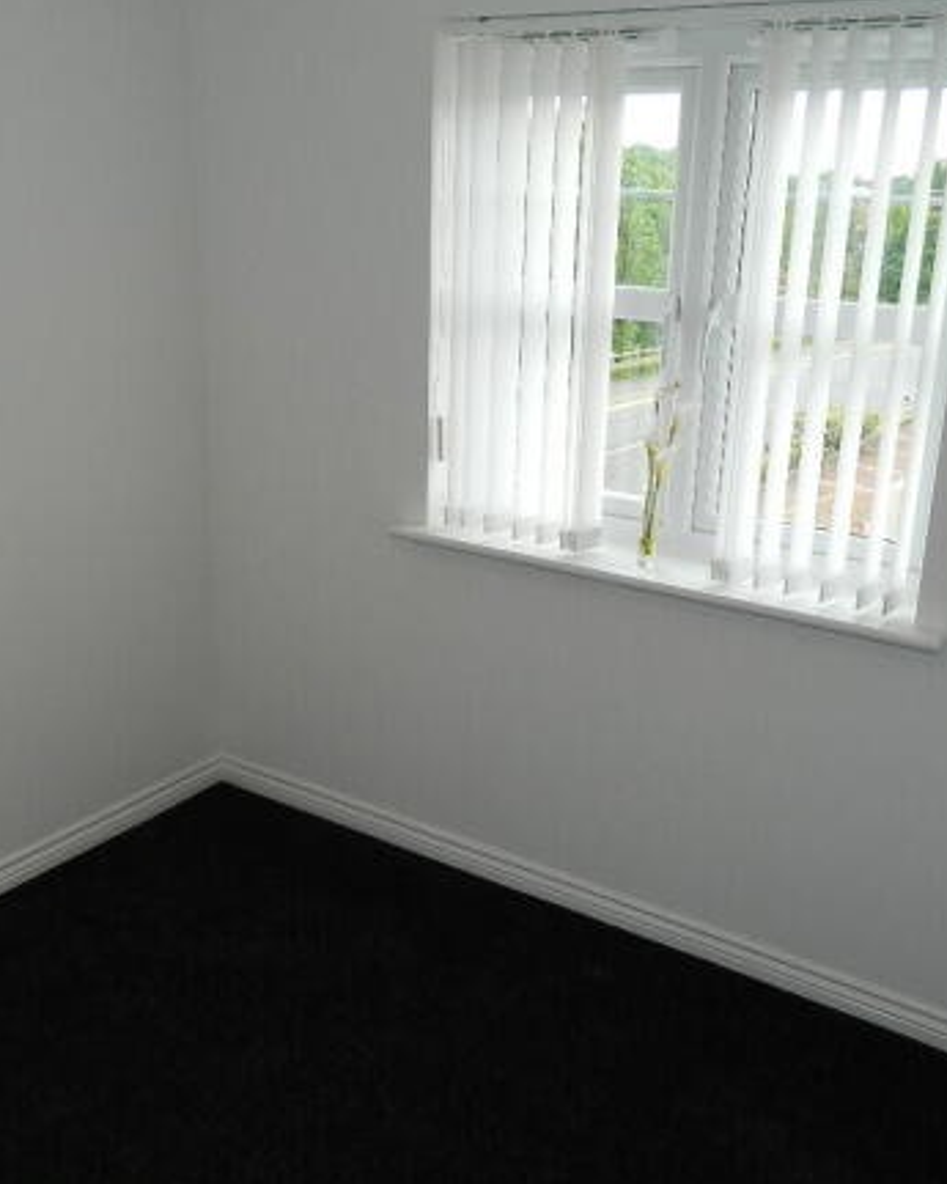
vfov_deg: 54.2
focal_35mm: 33
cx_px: 515
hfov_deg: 44.5
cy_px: 587
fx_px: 1156
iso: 80
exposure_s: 1/50
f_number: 3.1
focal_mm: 4.5
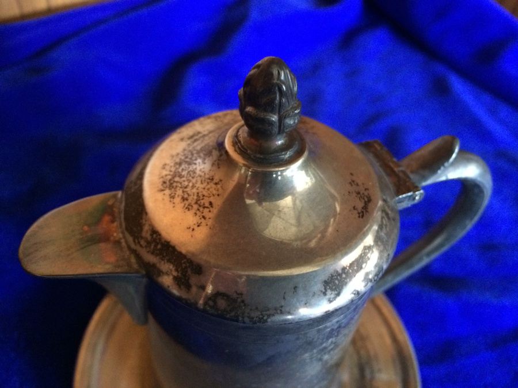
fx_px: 449
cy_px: 194
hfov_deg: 60.0
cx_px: 259
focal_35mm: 30
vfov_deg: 46.8
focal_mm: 4.12
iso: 500
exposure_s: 1/15
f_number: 2.2
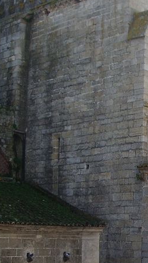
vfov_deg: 24.7
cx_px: 197
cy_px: 154
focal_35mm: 86
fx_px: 601
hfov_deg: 13.5
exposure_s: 1/200
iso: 50
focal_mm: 5.8
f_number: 4.3
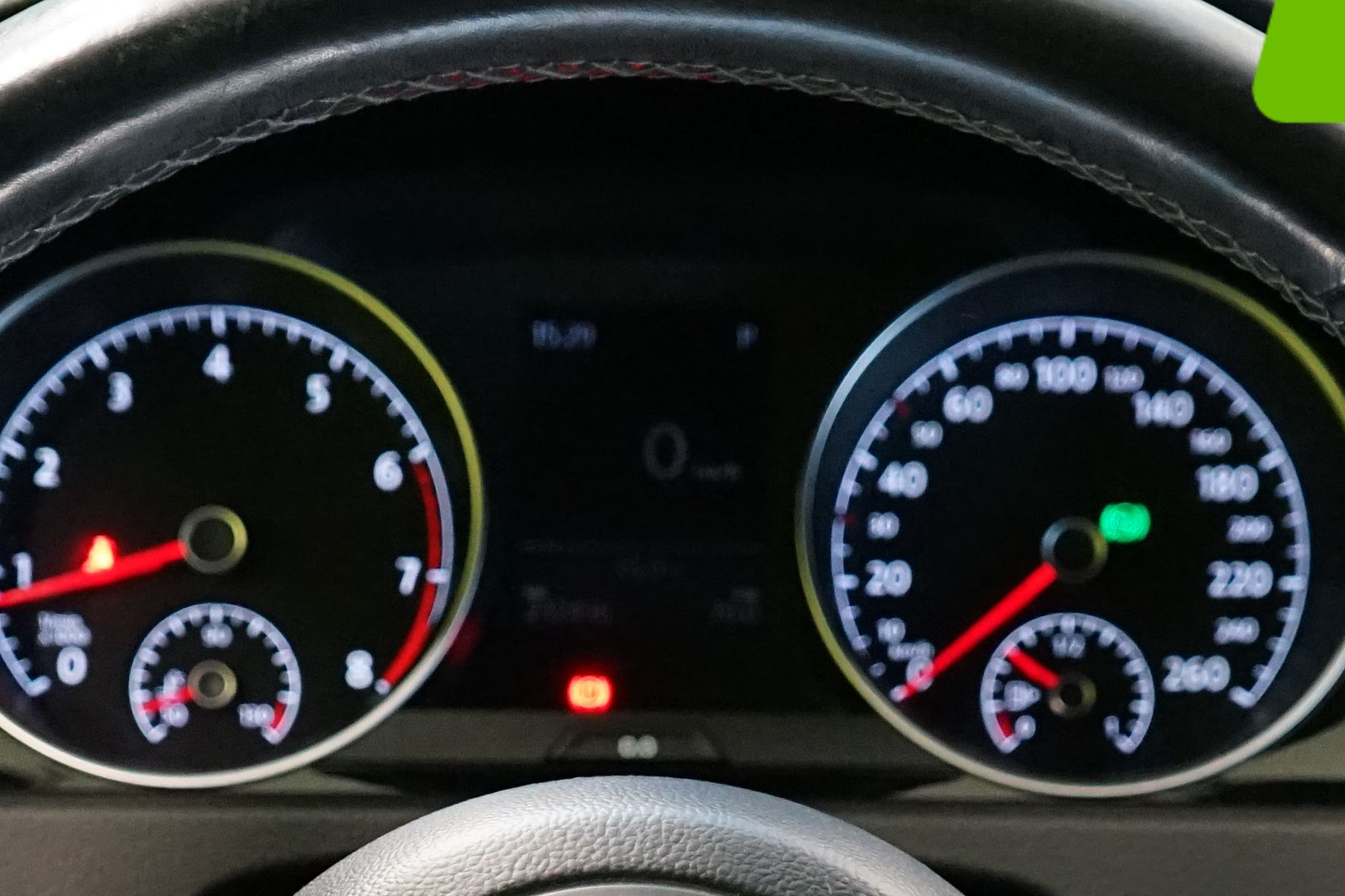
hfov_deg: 21.9
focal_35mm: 93
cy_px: 1084
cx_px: 691
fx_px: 3474
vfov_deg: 14.2
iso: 5000
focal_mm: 28
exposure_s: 1/30
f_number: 4.5
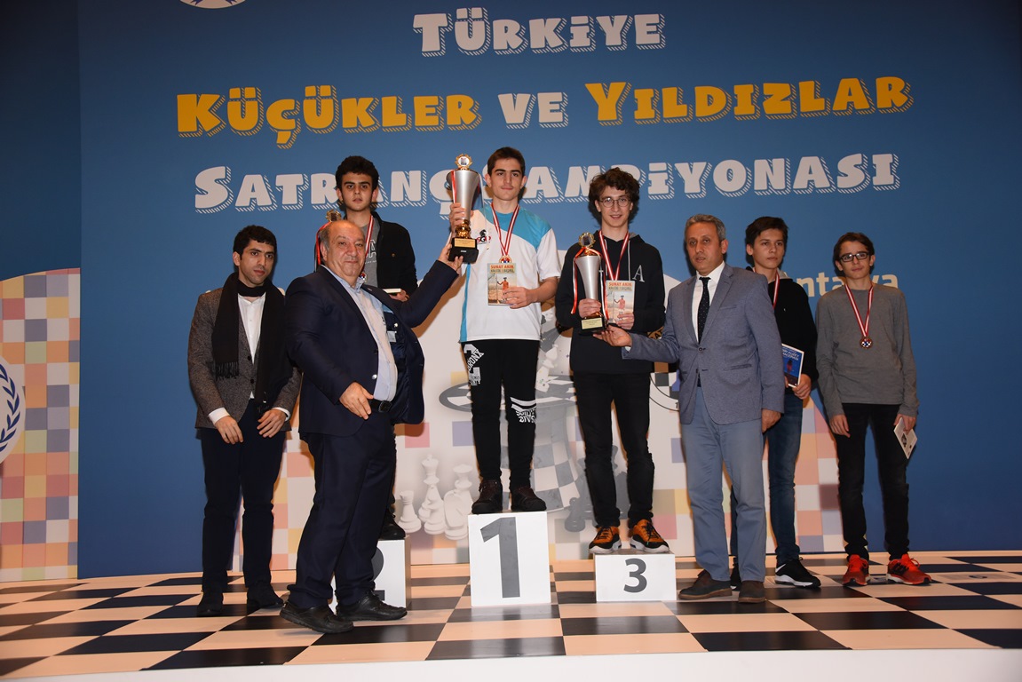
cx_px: 511
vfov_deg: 33.4
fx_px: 1136
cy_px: 341
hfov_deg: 48.4
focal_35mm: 40
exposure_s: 1/160
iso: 1600
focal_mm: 40
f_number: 4
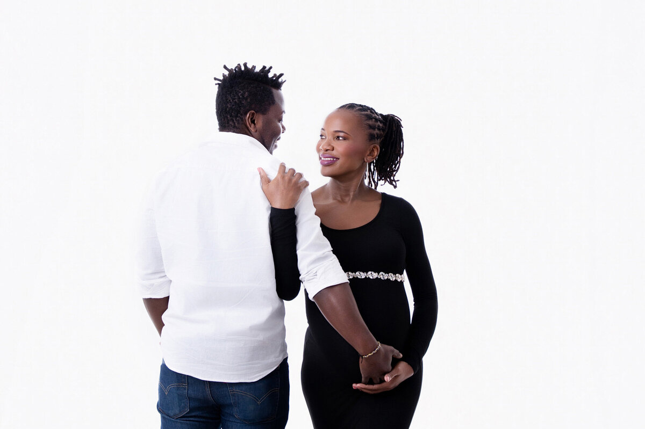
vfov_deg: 33.4
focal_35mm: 40
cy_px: 214
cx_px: 322
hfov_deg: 48.5
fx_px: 716
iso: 200
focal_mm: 40
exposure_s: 1/160
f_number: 7.1
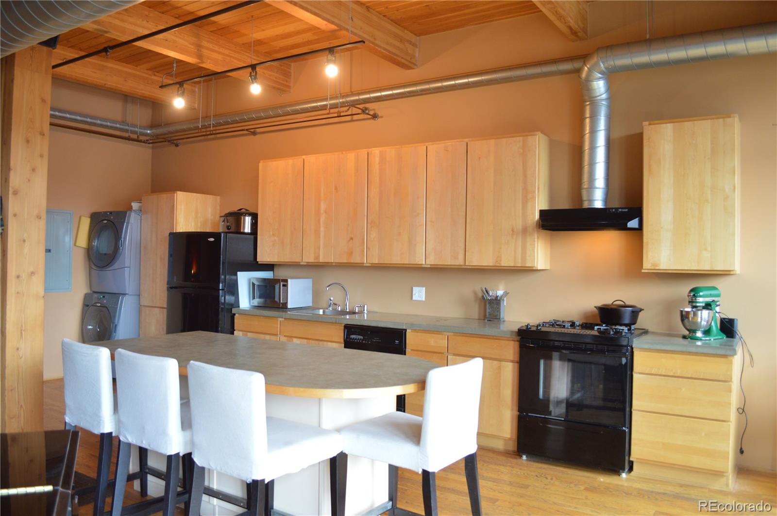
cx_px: 388
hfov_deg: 67.4
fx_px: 582
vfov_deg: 47.8
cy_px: 258
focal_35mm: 27
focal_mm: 18
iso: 400
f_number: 3.5
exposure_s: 1/20
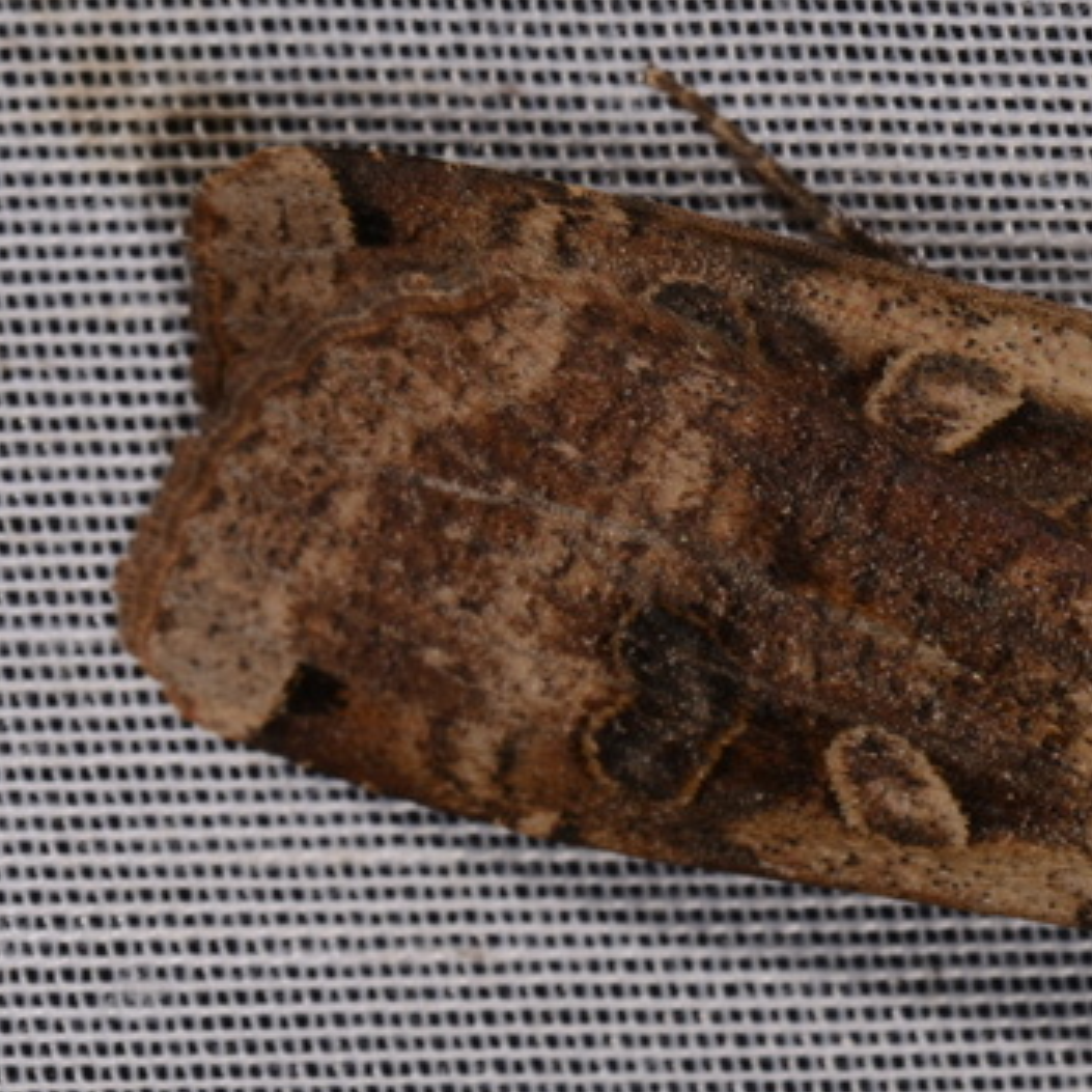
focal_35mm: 244
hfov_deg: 7.2
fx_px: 8707
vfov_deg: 7.2
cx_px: 1042
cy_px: 585
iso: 100
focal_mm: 85
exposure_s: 1/60
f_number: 22
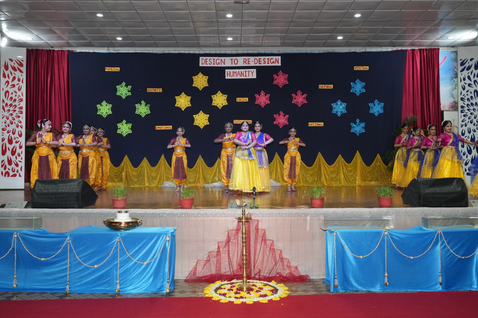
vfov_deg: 38.9
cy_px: 159
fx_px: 451
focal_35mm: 34
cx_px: 239
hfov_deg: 55.8
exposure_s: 1/200
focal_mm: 34
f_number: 5.6
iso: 1600
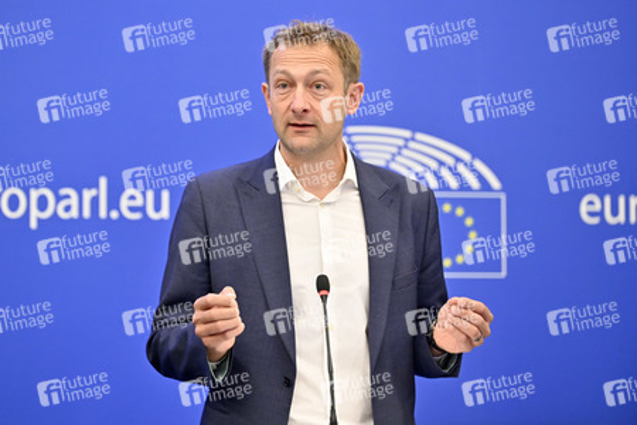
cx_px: 318
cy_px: 212
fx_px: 2389
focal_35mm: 135
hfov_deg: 15.2
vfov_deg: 10.2
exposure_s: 1/320
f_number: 2.8
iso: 2500
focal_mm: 135
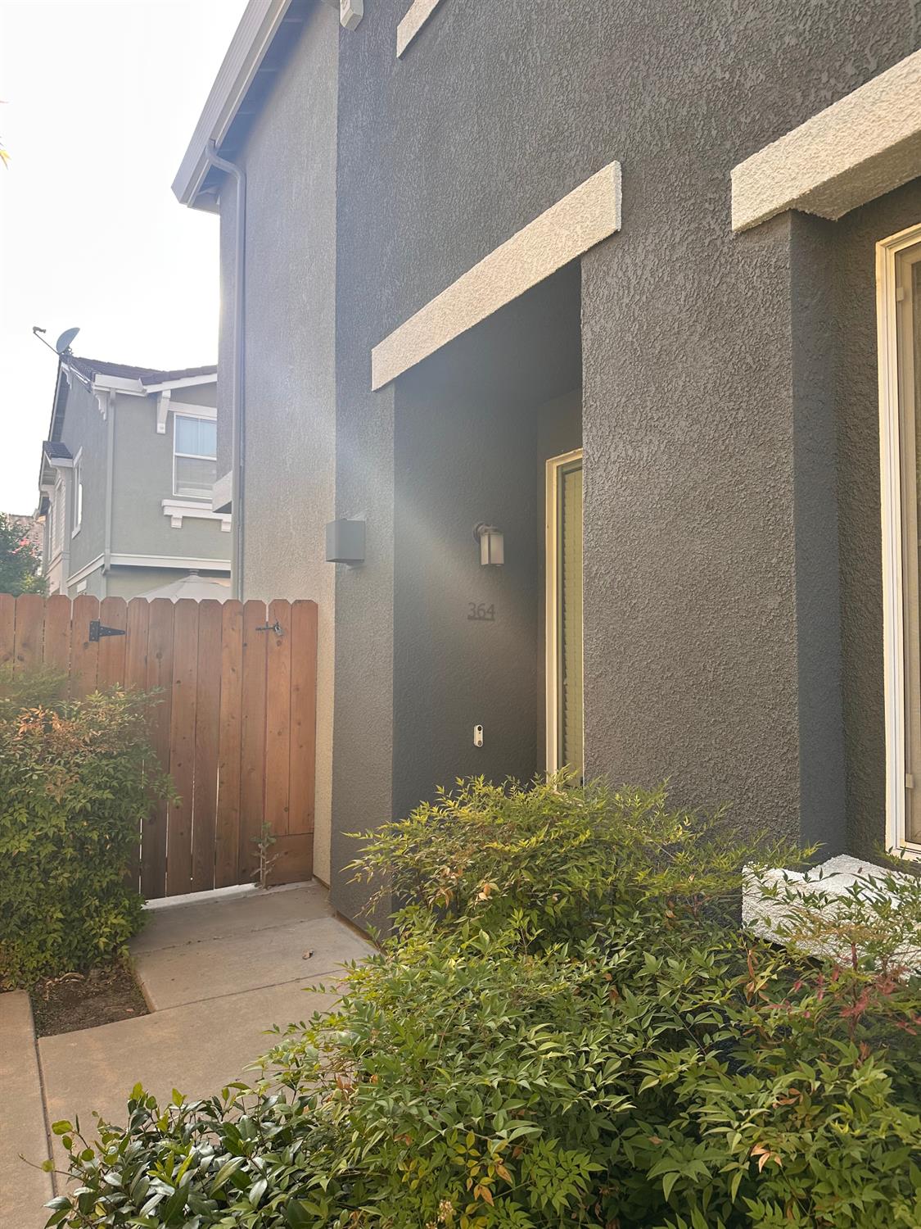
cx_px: 460
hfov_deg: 56.8
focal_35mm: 24
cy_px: 614
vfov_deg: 71.6
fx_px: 851
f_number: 1.78
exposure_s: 1/630
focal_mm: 6.86
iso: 80
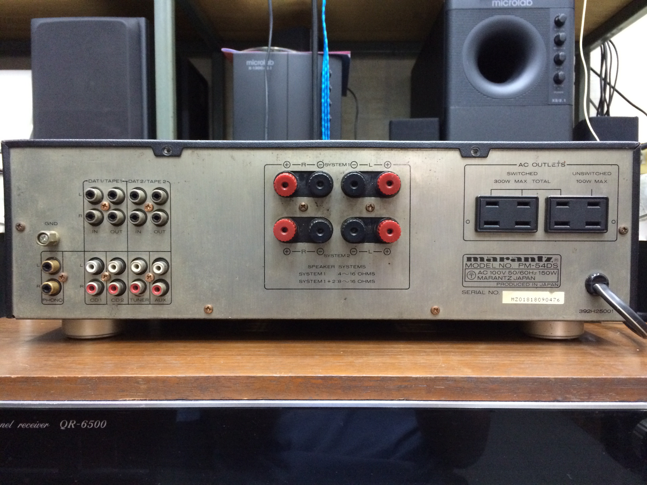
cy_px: 242
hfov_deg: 61.7
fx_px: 542
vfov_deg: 48.2
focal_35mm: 29
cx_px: 324
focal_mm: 4.15
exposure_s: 1/25
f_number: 2.2
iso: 320
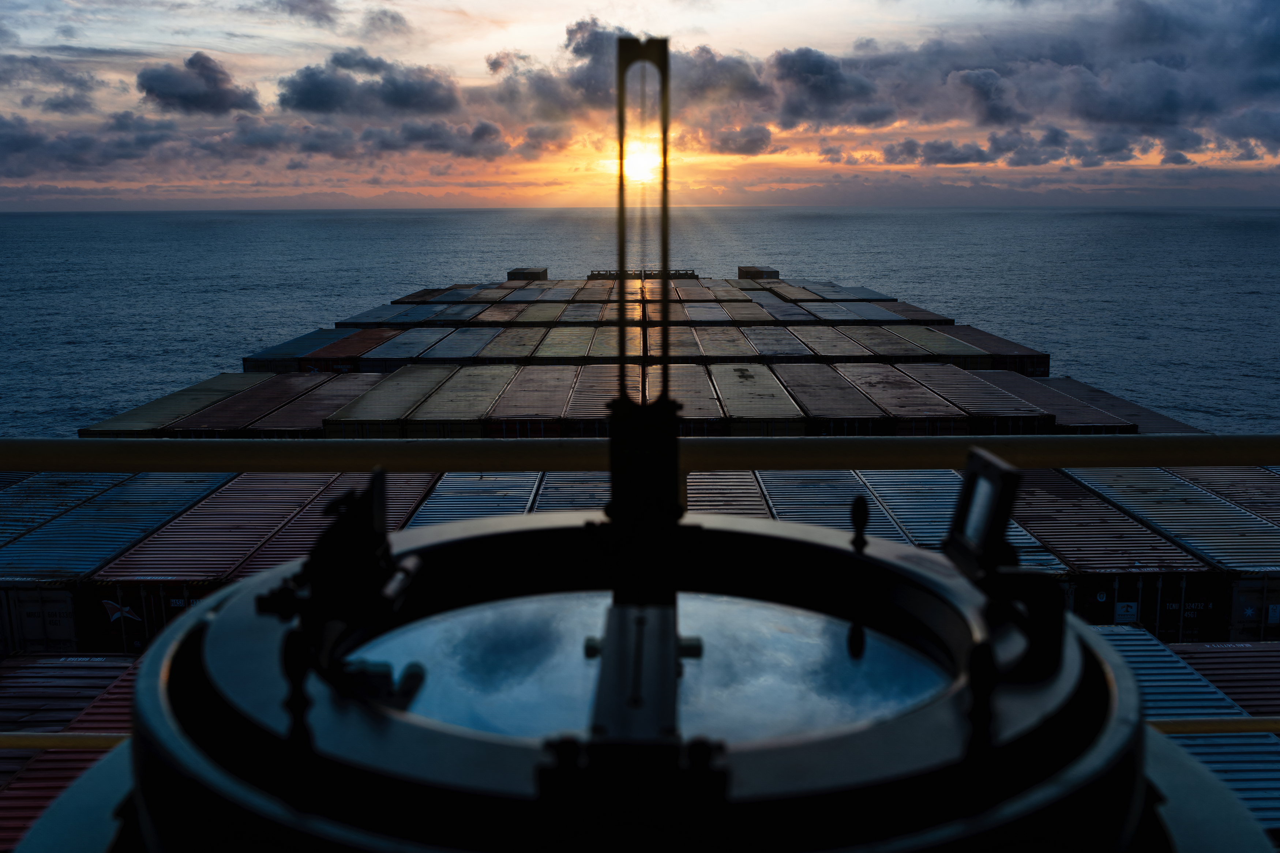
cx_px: 640
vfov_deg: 45.0
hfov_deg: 63.7
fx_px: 1031
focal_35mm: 29
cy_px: 426
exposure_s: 1/300
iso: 320
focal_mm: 19.2
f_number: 7.1
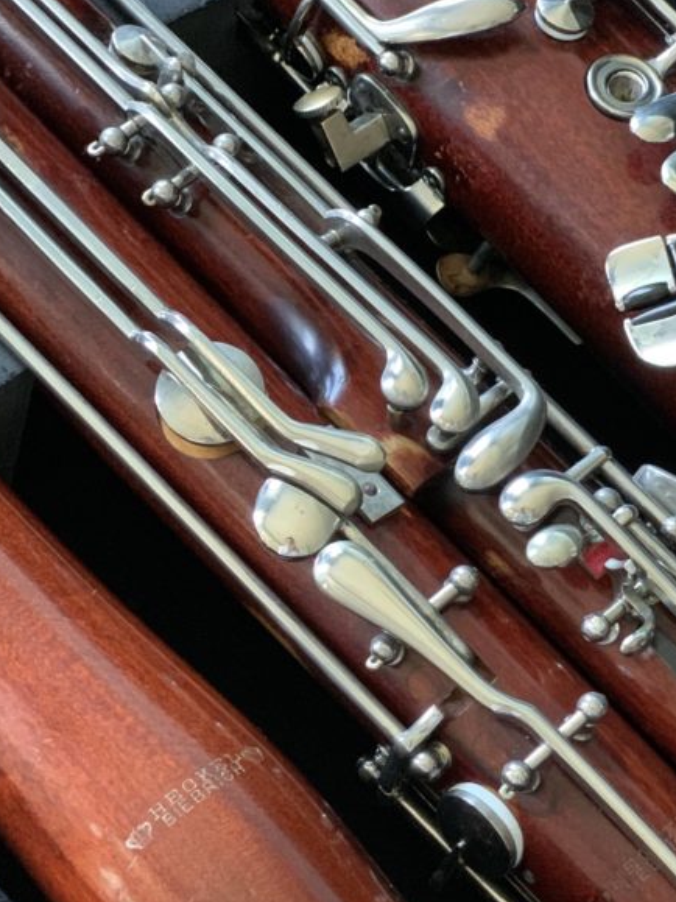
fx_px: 2396
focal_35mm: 92
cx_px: 431
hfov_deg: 16.0
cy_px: 766
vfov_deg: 21.0
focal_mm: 6
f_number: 2.4
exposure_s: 1/30
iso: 640
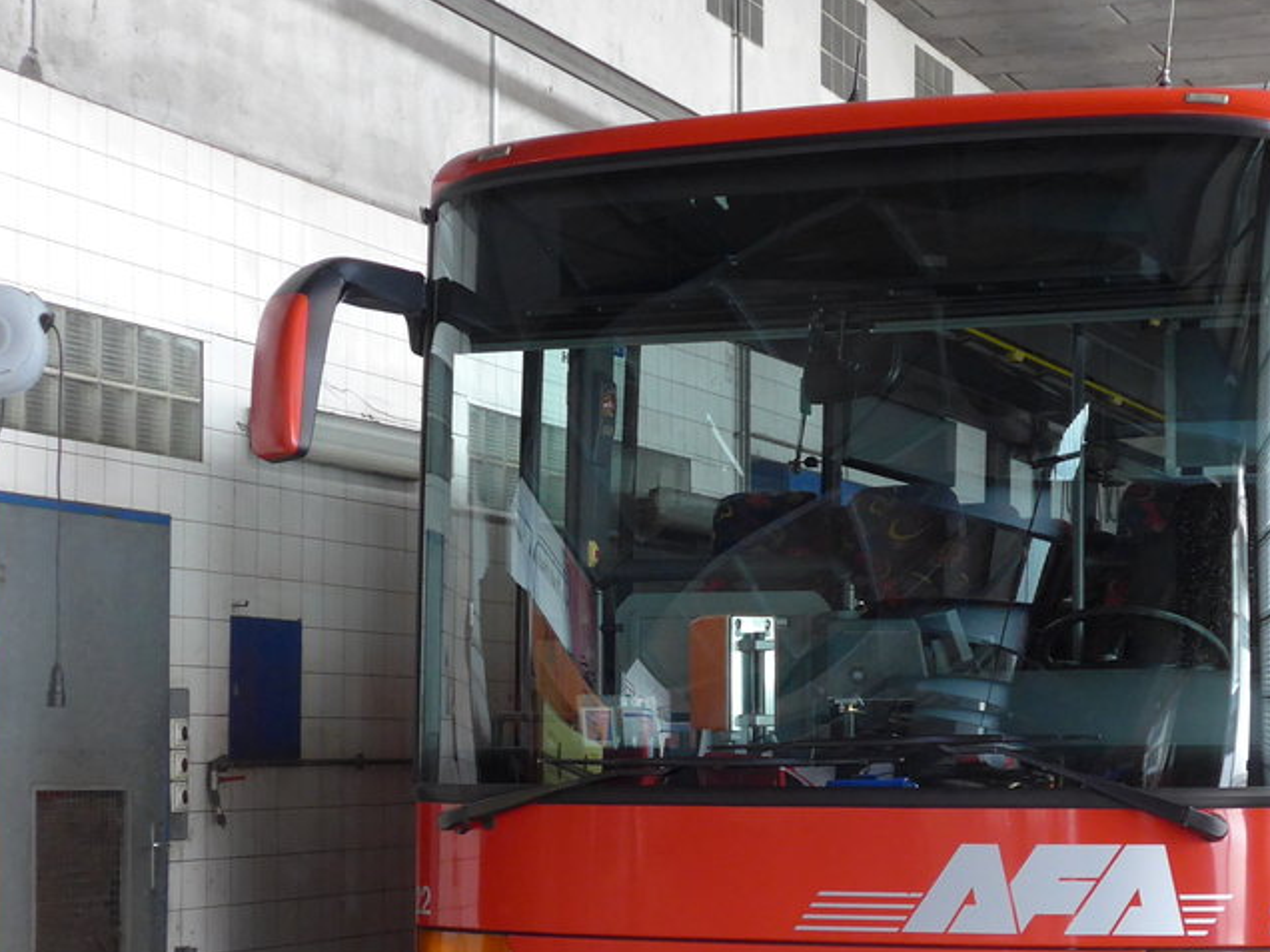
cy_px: 635
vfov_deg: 17.7
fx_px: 3045
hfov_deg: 23.5
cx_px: 729
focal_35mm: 83
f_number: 2.8
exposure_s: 1/20
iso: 400
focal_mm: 9
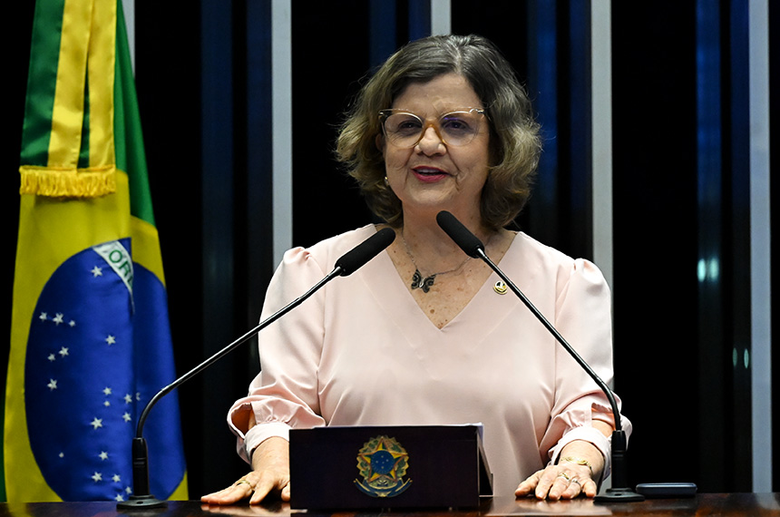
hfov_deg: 7.9
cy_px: 258
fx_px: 5666
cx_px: 390
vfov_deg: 5.2
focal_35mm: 262
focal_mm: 175
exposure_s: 1/125
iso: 4000
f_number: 5
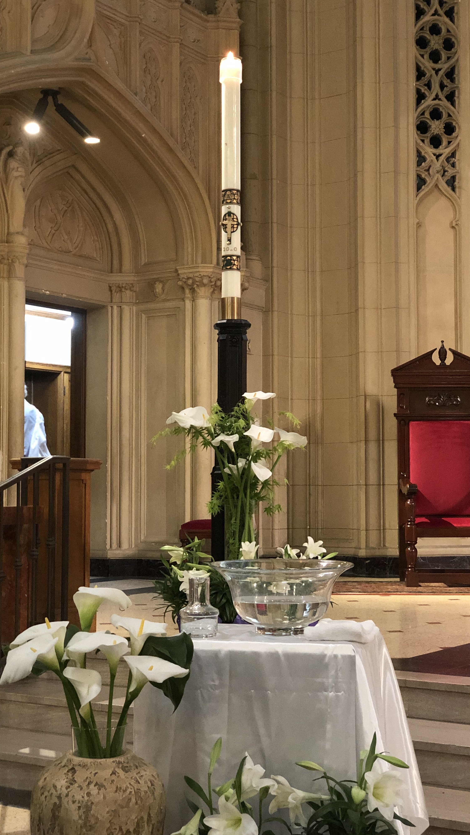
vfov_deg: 36.6
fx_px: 1263
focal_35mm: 57
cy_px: 417
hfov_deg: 21.1
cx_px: 254
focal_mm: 6
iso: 200
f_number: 2.4
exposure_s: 1/8
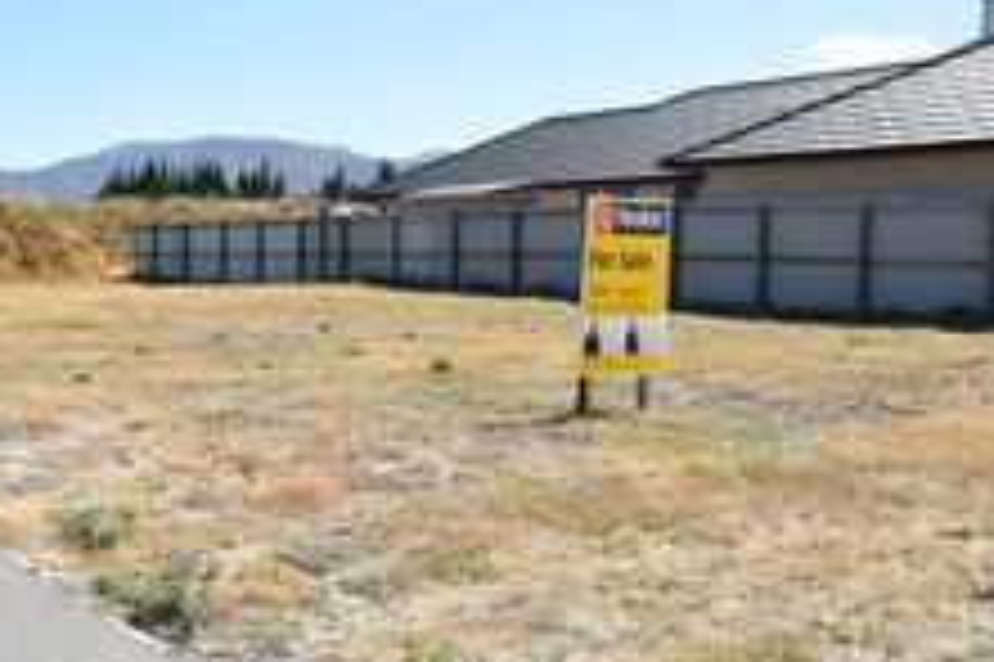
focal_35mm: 51
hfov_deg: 35.3
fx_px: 1407
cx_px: 4
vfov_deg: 26.4
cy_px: 390
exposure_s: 1/400
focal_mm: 16
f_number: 10
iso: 200
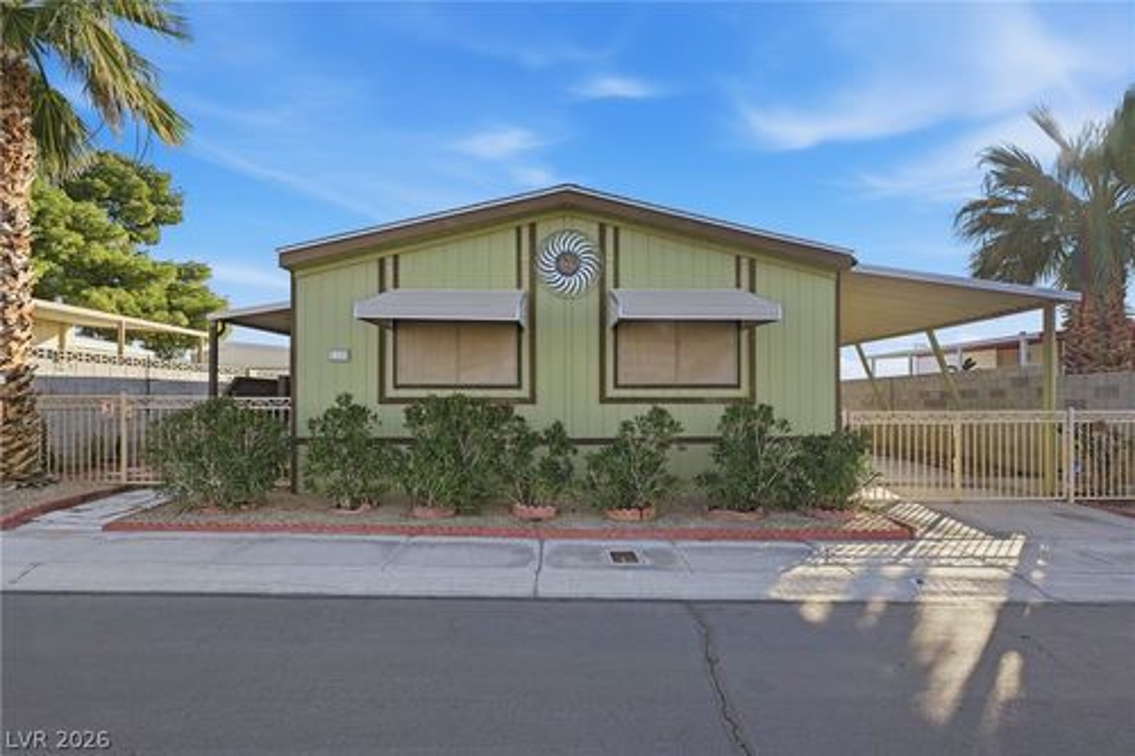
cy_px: 378
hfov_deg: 86.9
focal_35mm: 19
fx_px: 599
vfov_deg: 64.5
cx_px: 568
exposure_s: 1/400
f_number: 9
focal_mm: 19
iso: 64
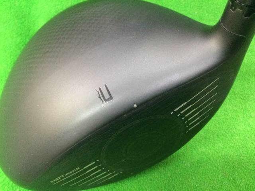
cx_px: 128
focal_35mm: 31
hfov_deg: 58.4
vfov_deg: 45.4
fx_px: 228
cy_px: 96
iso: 200
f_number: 2.4
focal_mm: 3.3
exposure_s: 1/15
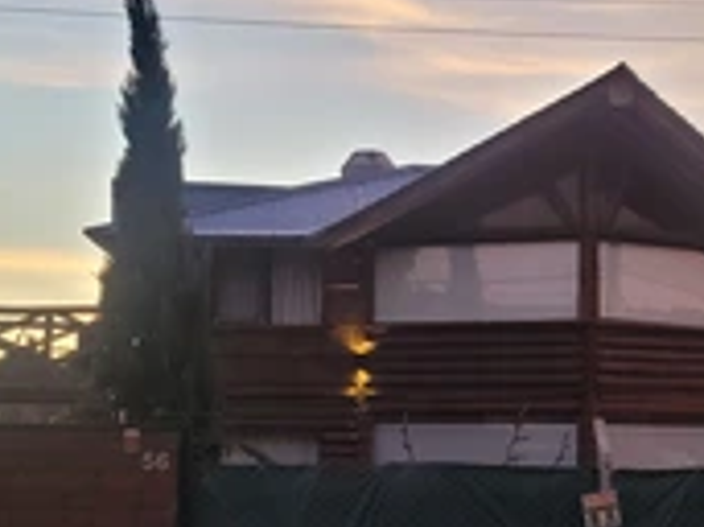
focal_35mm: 67
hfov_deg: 28.7
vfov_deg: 21.8
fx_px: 1362
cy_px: 333
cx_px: 490
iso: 40
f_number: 1.8
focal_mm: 5.4
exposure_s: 1/100
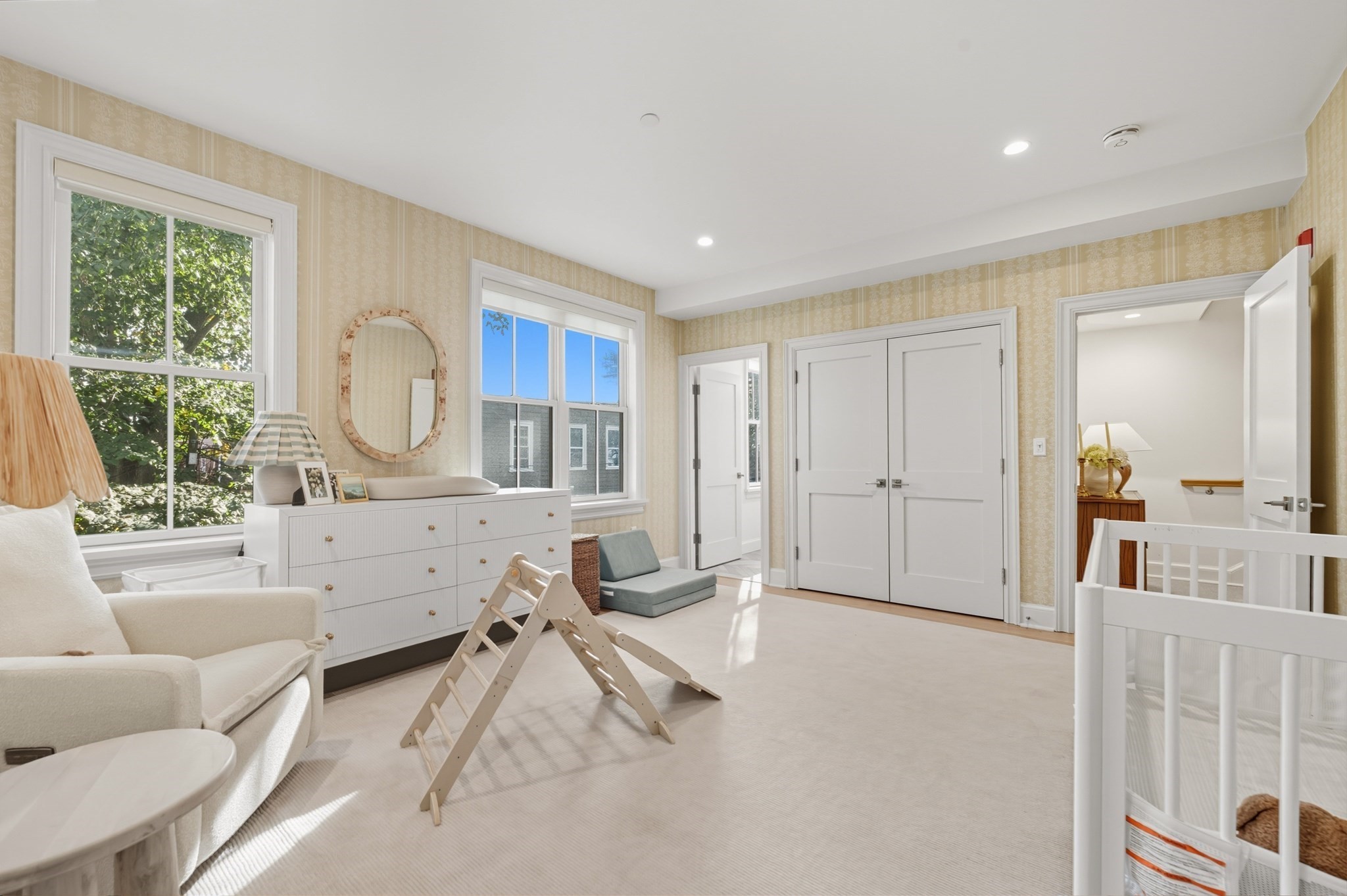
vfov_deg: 81.1
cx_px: 674
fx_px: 524
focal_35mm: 14
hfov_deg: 104.3
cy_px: 448
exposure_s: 1/2
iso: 100
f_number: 8
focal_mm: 14
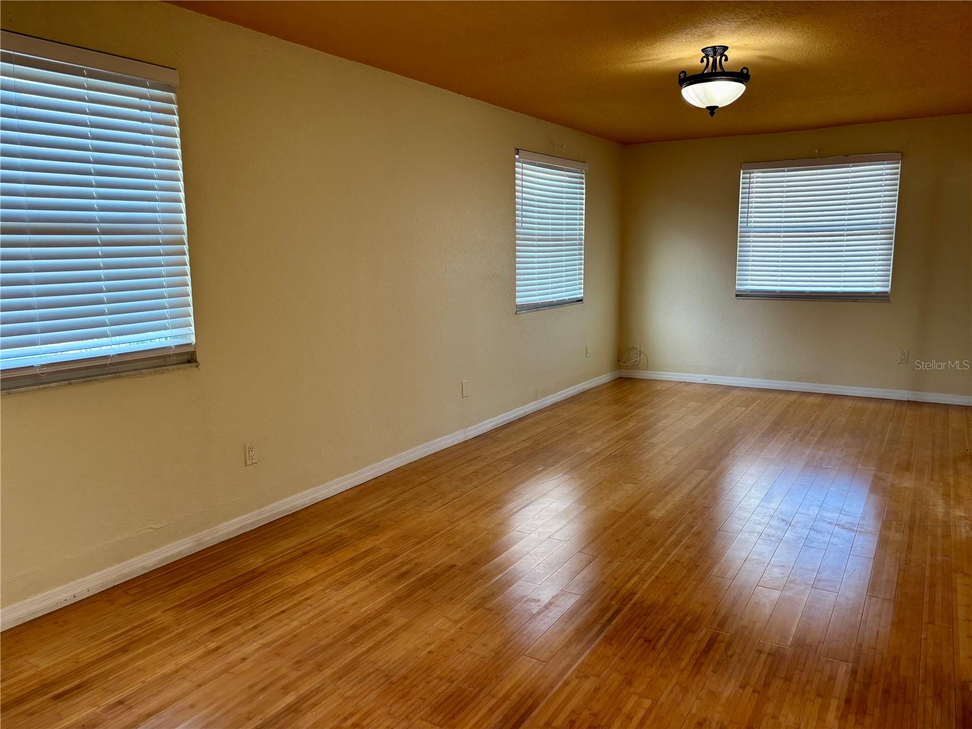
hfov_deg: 67.3
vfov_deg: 53.1
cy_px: 364
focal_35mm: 26
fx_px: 730
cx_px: 486
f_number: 1.6
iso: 64
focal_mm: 5.96
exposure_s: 1/60
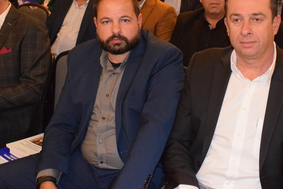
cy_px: 35
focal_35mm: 57
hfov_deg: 34.7
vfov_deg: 23.4
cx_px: 190
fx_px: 448
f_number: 11
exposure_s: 1/60
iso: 6400
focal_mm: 22
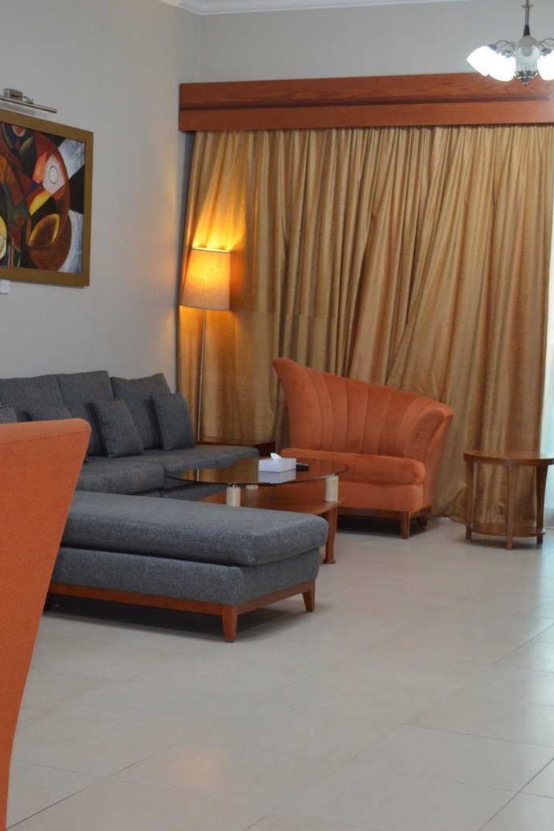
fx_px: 1569
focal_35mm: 68
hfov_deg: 19.9
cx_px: 145
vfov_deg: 29.7
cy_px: 416
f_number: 4.5
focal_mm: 30
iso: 1600
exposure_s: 1/60
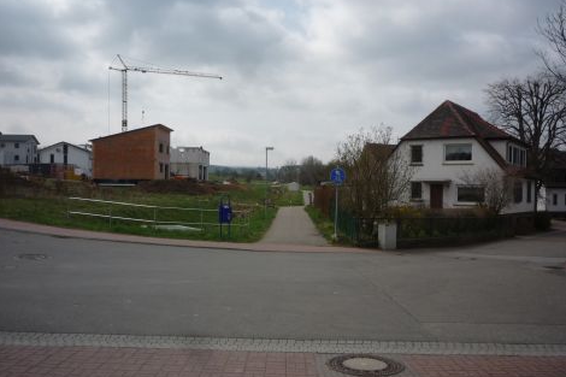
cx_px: 285
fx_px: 534
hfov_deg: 55.8
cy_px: 204
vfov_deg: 38.8
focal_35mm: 34
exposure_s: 1/640
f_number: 5.6
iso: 100
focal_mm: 5.2
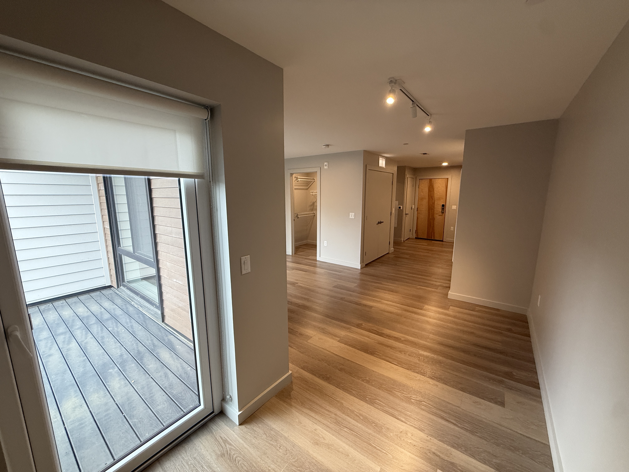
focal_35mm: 14
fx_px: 254
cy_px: 236
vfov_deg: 85.7
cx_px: 314
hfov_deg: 102.1
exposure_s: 1/60
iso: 250
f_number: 2.2
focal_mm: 2.22
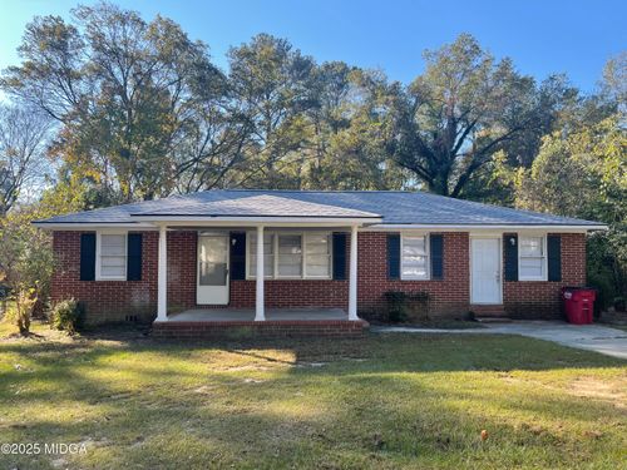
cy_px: 235
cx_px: 314
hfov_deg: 67.3
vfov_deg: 53.1
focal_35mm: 26
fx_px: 471
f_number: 1.6
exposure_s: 1/543
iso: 32
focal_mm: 5.1
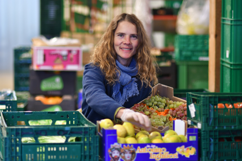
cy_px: 80
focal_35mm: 128
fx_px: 857
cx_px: 121
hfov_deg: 16.1
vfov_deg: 10.8
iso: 400
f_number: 1.8
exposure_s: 1/100
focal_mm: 85
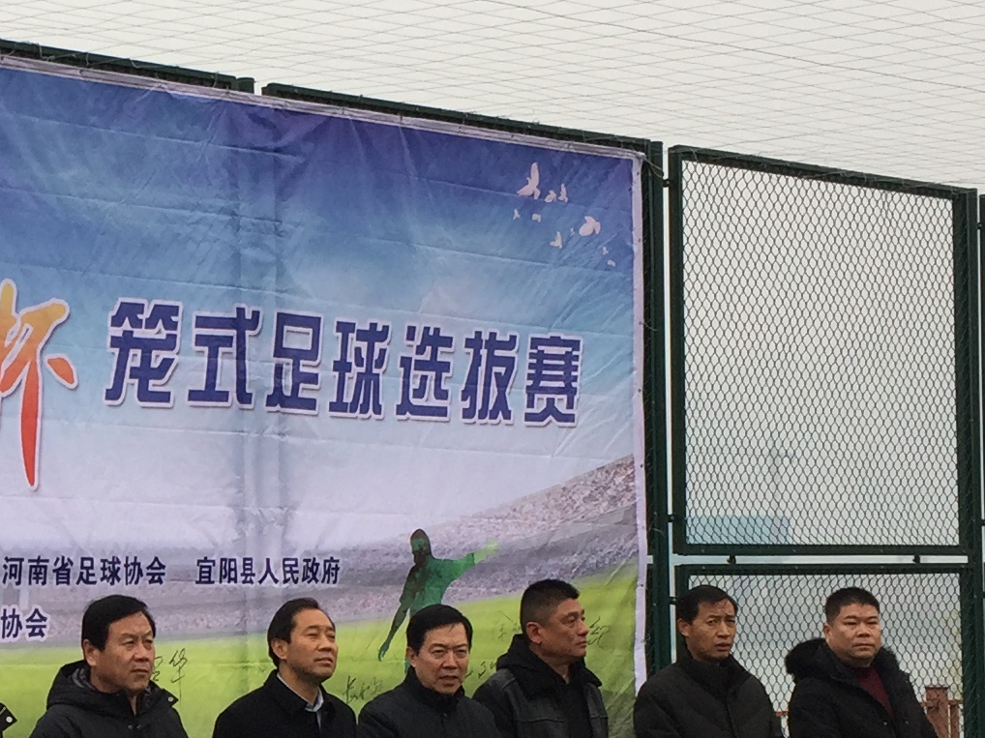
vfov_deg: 15.7
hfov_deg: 20.3
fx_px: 2646
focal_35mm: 93
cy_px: 647
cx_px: -54
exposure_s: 1/482
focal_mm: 4.15
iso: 32
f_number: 2.2
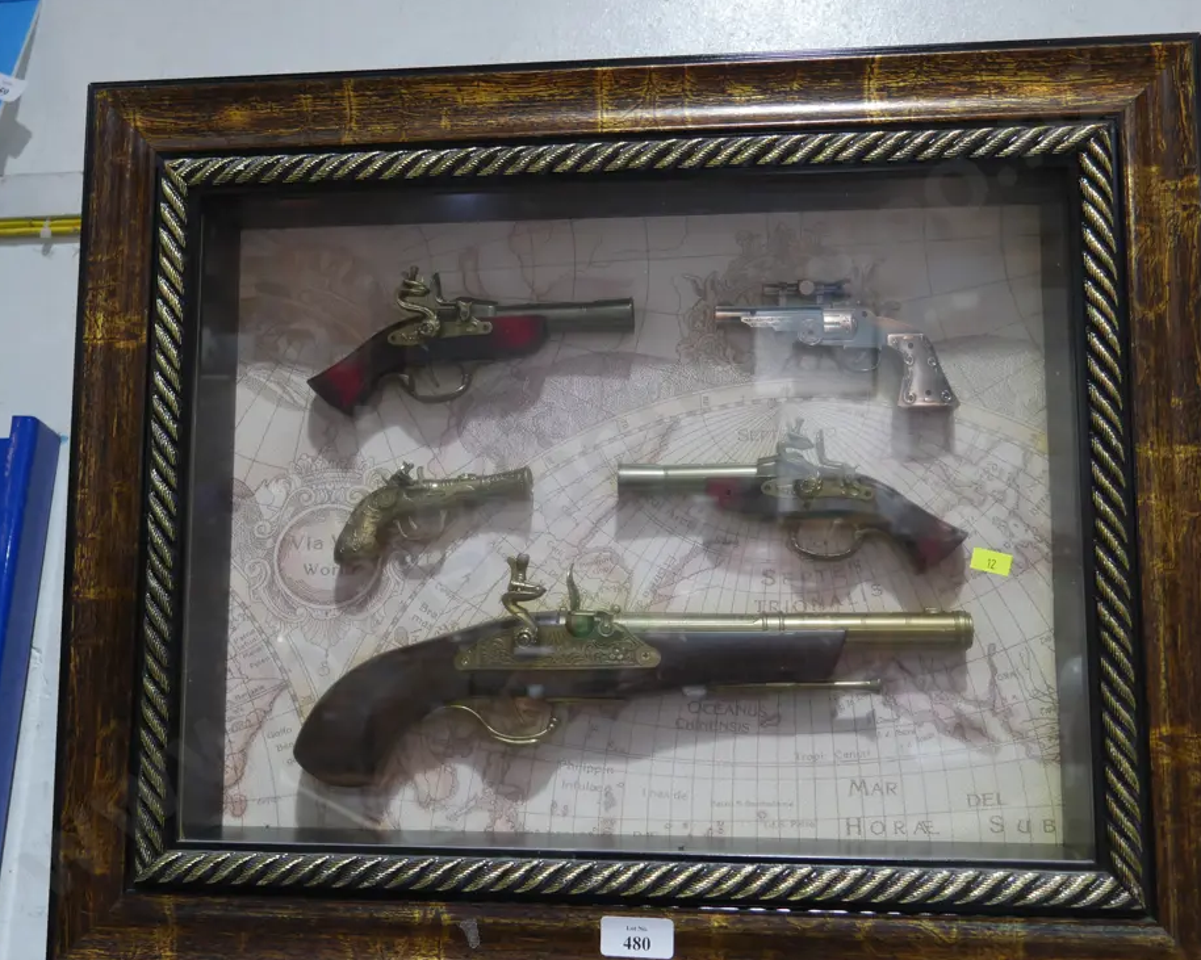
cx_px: 566
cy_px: 480
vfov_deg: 42.2
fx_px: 1244
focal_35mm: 35
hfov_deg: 51.5
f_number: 3.6
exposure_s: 1/60
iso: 640
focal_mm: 16
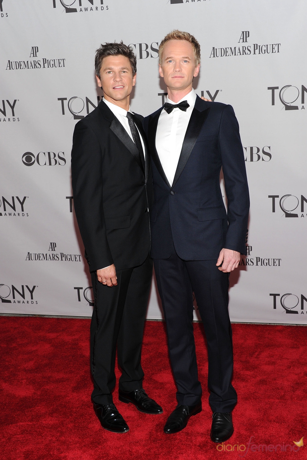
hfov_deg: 31.9
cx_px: 154
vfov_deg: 46.4
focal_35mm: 42
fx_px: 538
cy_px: 230
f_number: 8
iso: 800
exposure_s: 1/200
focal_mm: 42
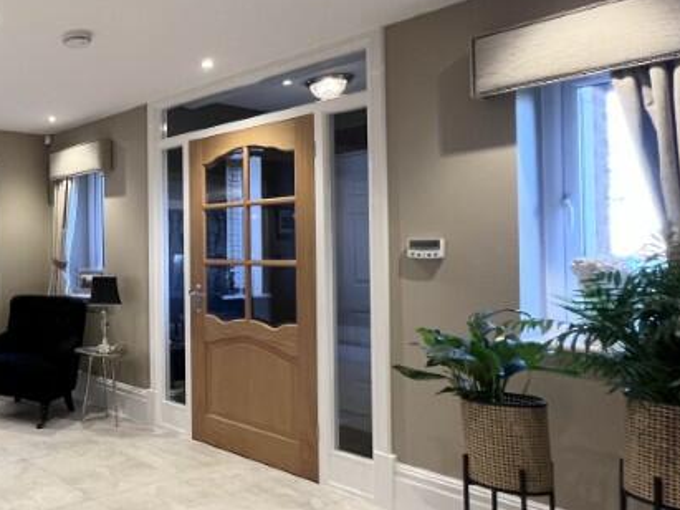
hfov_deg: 50.8
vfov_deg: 51.3
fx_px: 530
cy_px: 247
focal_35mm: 27
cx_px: -19
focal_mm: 1.57
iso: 250
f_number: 1.8
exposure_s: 1/100
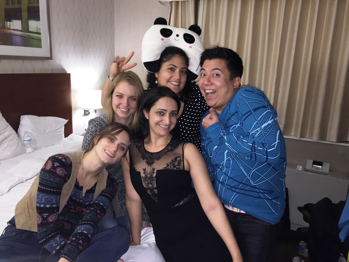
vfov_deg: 48.2
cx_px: 174
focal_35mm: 29
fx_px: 292
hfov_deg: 61.7
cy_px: 131
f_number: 2.2
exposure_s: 1/16
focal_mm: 4.15
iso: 125
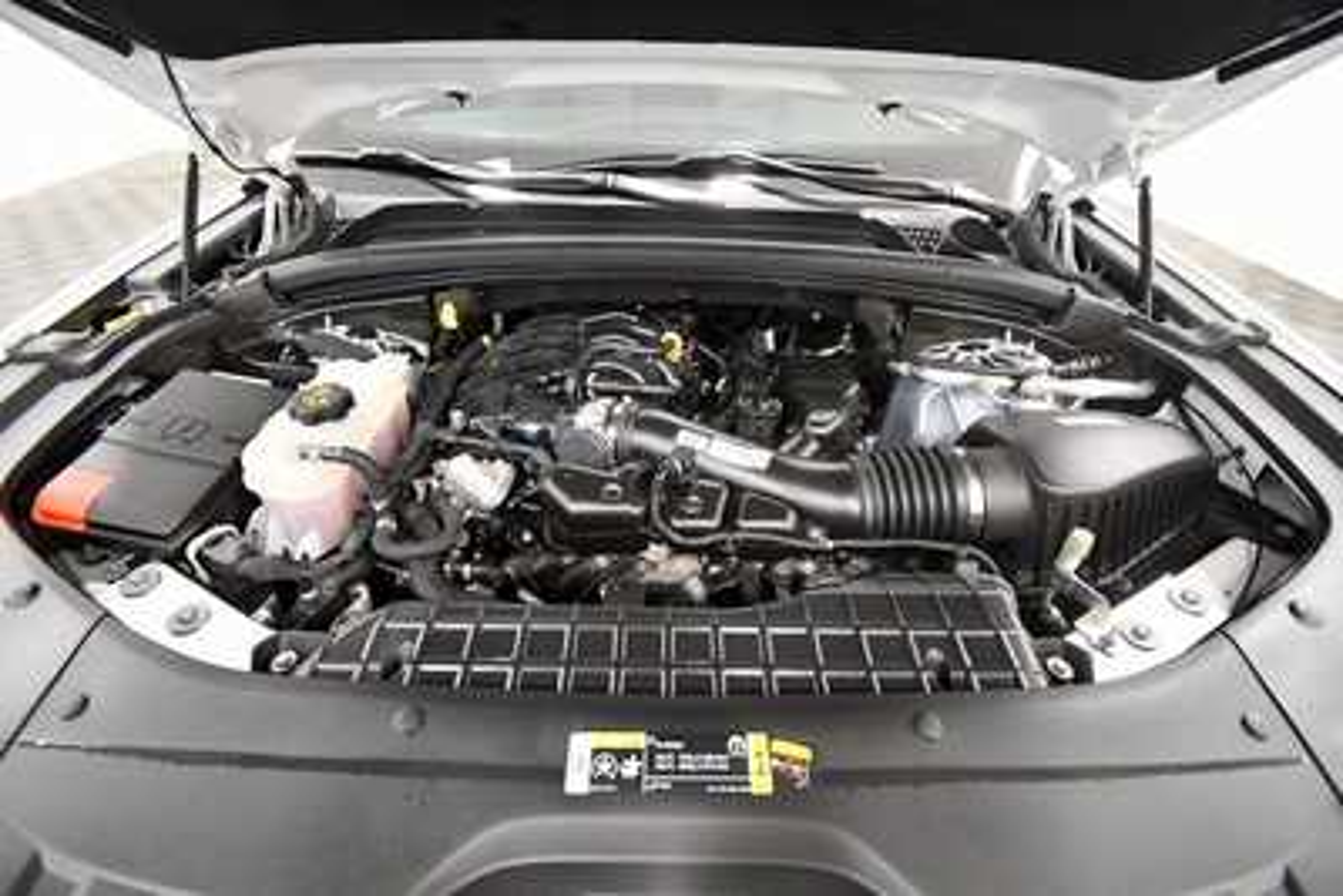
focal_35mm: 15
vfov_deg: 77.4
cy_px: 448
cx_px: 672
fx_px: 560
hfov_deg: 100.4
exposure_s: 1/125
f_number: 4.5
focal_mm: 10
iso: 3200
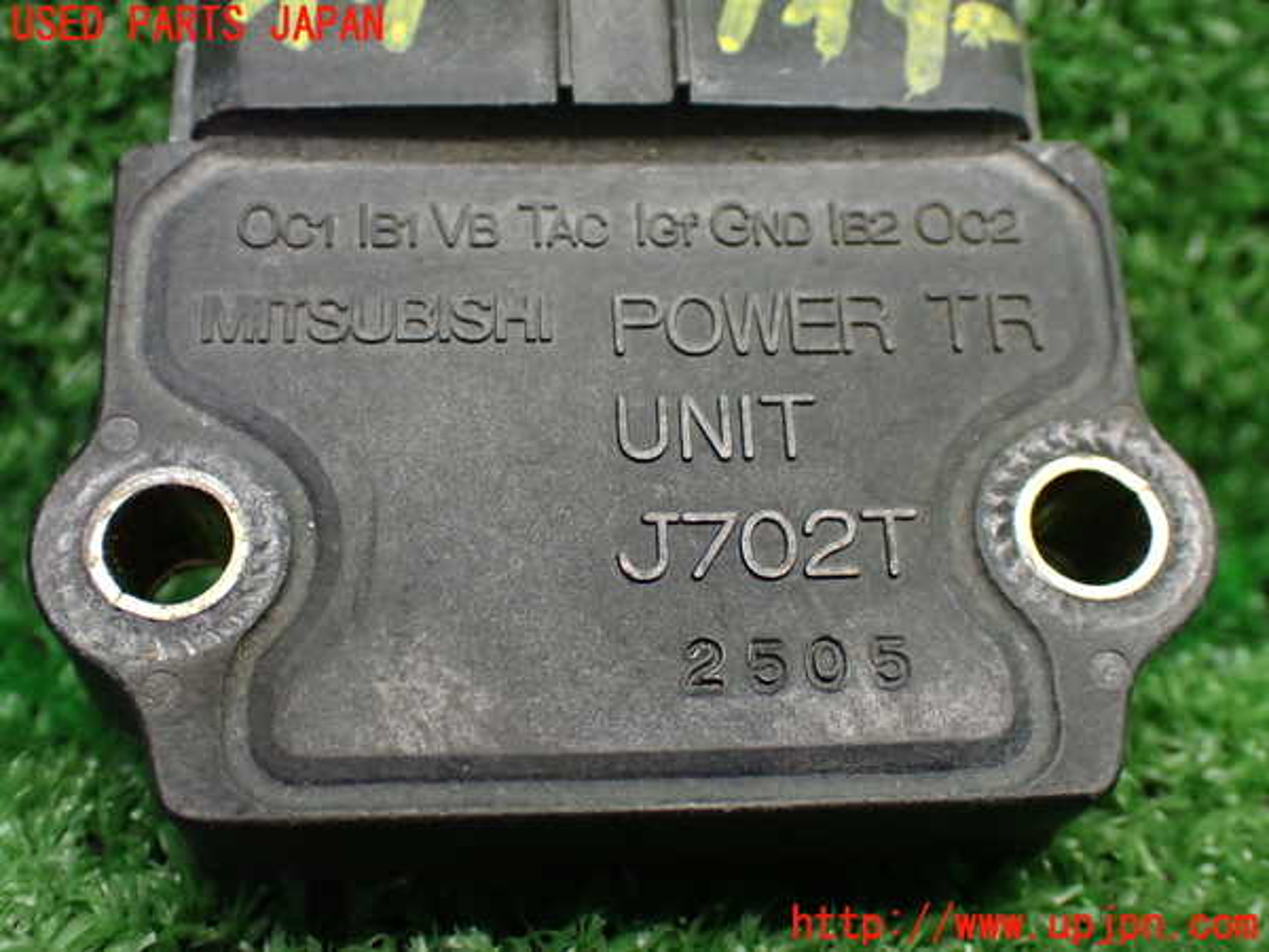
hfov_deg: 40.4
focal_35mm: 47
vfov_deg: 30.9
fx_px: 1723
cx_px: 634
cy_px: 476
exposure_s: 1/60
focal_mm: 8.4
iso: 800
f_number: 3.1
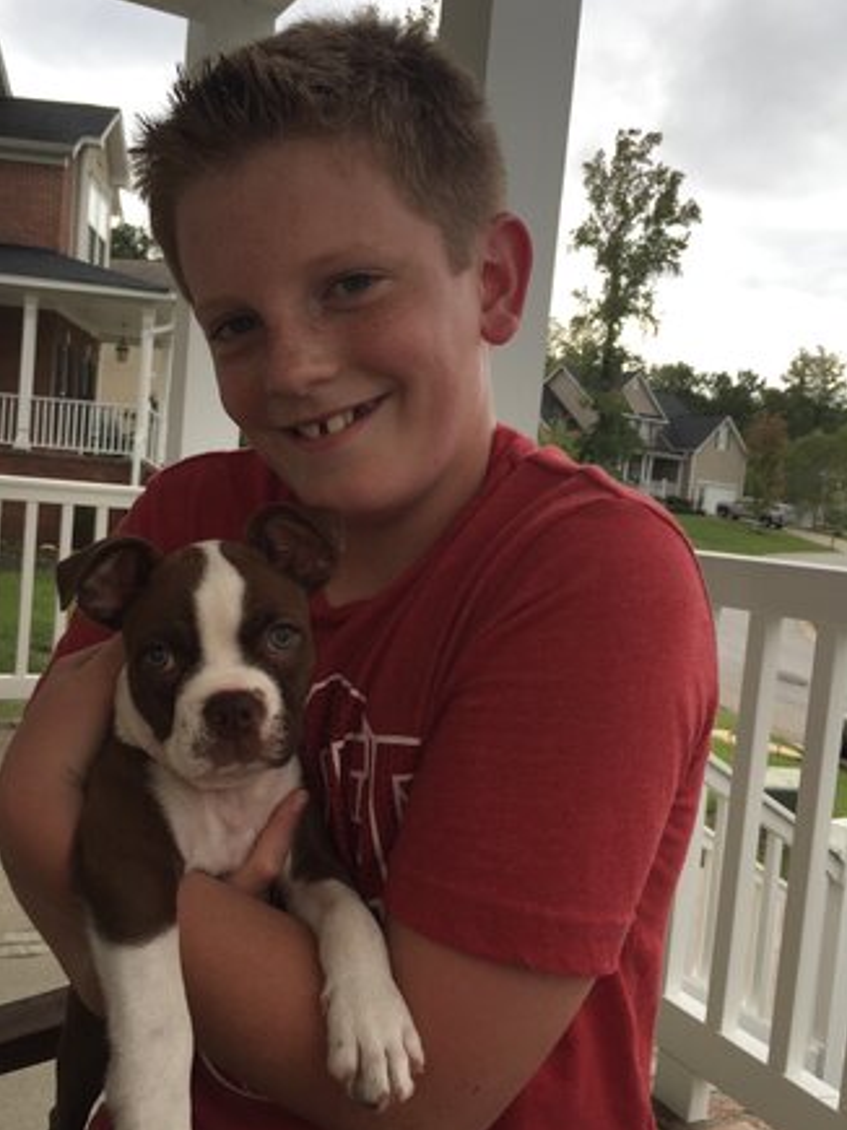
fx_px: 1044
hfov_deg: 44.1
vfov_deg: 56.8
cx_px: 382
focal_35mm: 32
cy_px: 579
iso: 32
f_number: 2.2
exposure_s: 1/706
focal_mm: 4.15
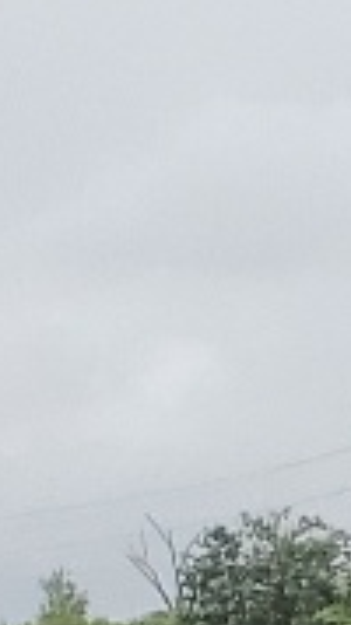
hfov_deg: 3.5
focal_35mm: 255
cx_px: 2727
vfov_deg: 7.6
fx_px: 4223
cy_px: 1766
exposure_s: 1/60.2
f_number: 1.5
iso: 52
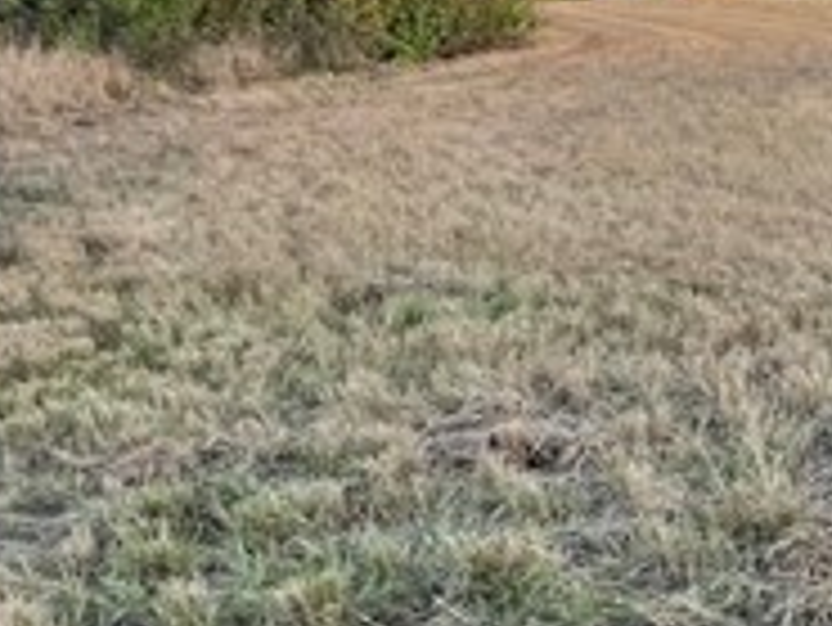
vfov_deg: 20.2
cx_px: 1444
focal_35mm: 72
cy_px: 509
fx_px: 1732
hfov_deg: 20.4
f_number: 1.8
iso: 64
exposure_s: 1/99
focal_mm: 1.57
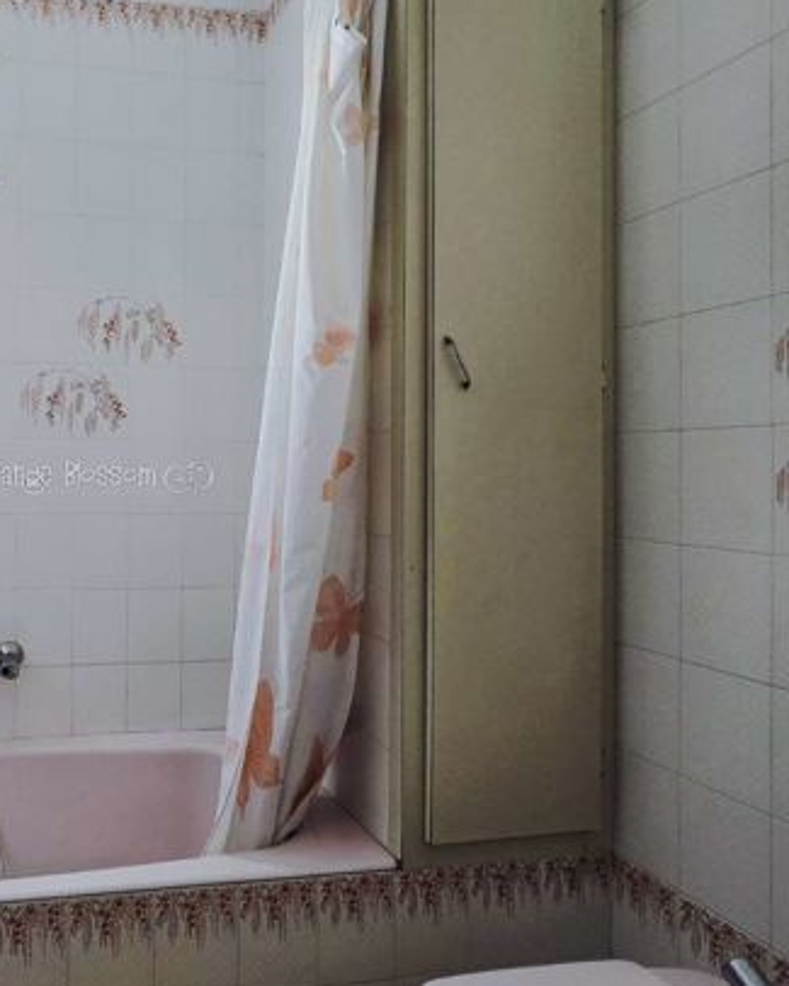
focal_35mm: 22
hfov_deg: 55.5
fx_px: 642
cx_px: 91
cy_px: 476
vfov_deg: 75.0
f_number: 2.2
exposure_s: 1/50.3
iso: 50
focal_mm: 2.2
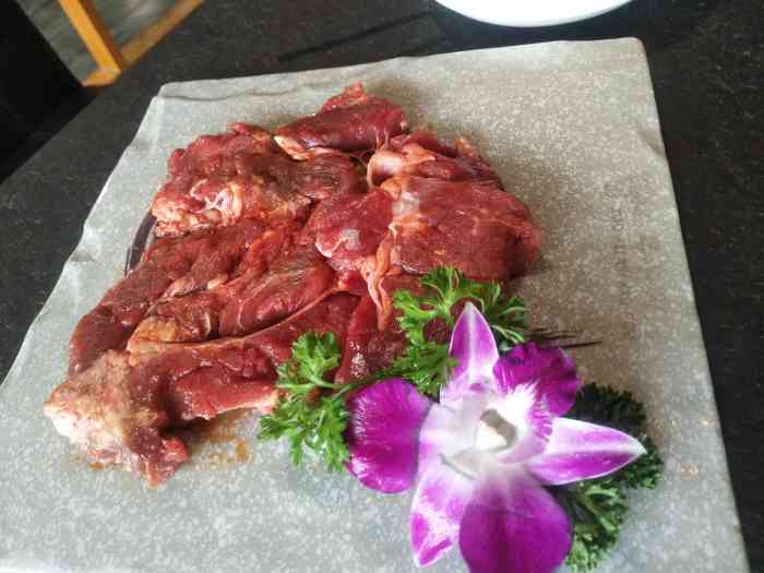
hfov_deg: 67.3
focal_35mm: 26
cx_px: 382
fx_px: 574
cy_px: 286
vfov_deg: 53.1
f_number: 2
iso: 250
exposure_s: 1/50
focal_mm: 3.88
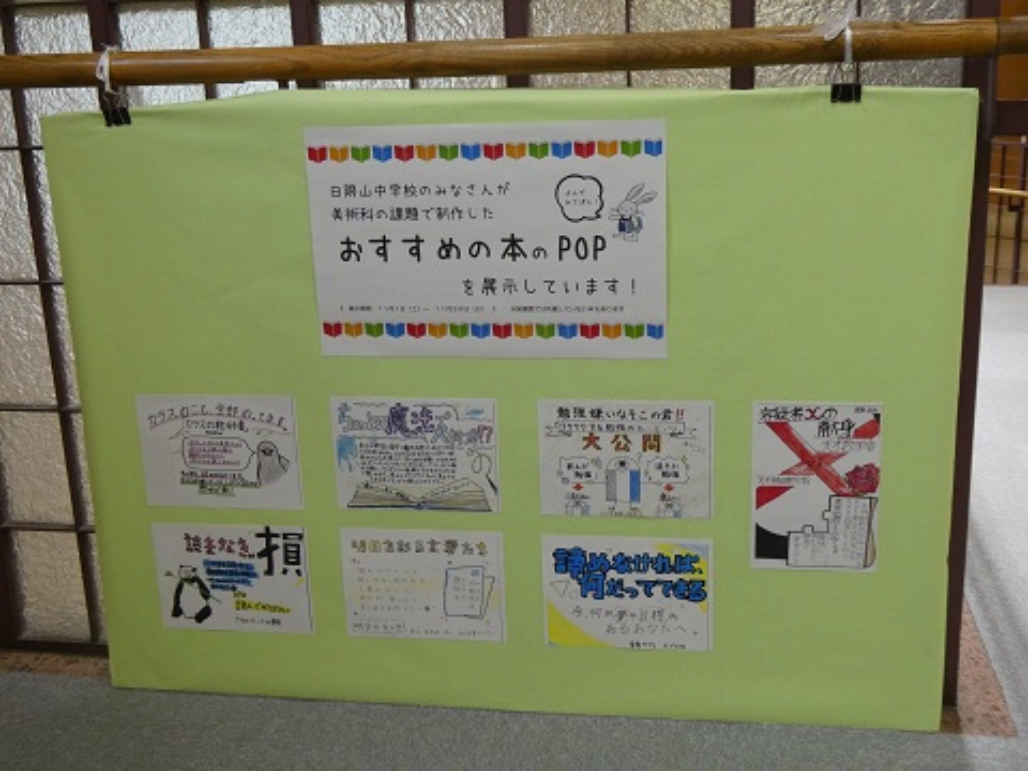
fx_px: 1099
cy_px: 386
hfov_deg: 50.1
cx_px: 514
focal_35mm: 37
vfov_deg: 38.7
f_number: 3.7
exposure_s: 1/80
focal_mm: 6.7
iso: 400
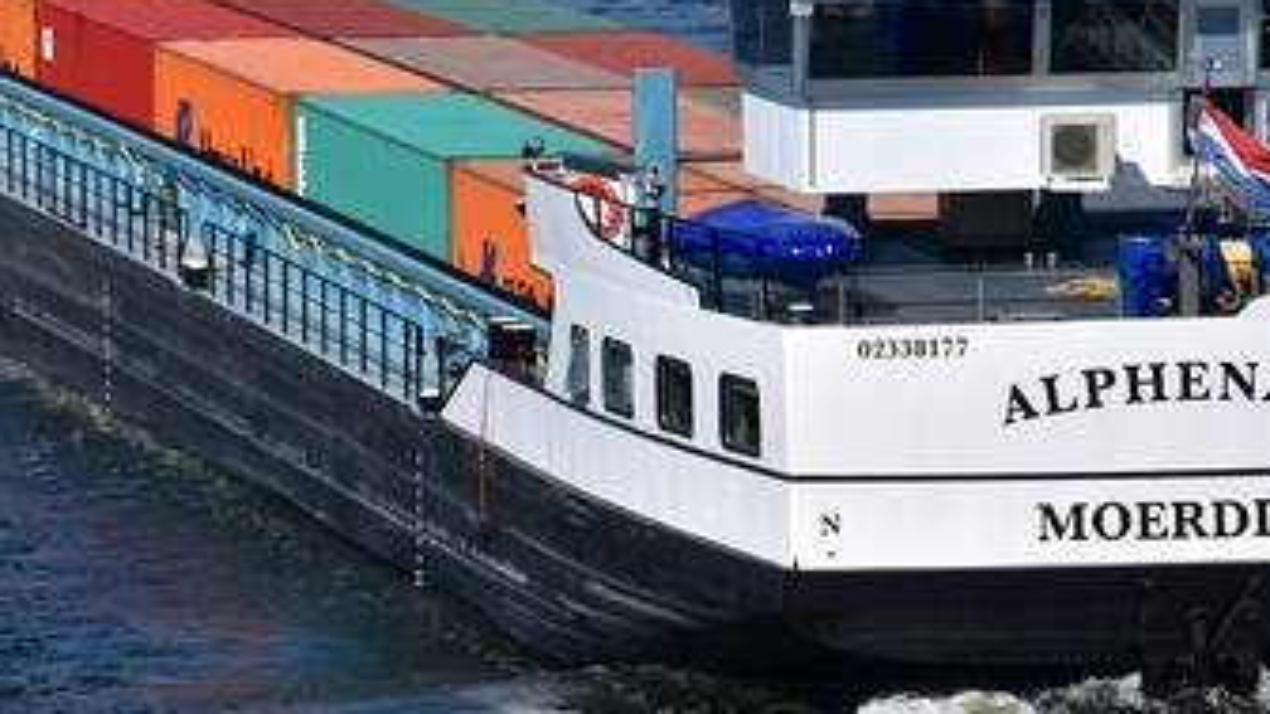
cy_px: 166
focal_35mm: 307
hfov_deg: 7.0
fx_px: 10338
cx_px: 762
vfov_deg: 4.0
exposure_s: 1/160
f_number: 11
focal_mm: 110
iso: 100
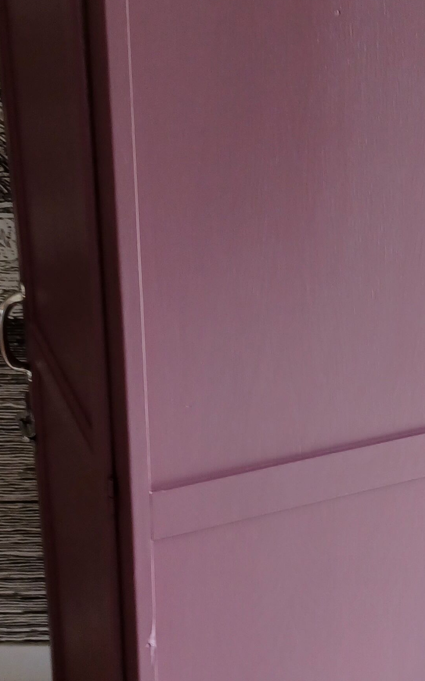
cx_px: 309
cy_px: 314
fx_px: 1131
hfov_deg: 21.1
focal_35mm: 61
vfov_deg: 33.5
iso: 320
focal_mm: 4.6
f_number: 1.8
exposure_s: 1/50
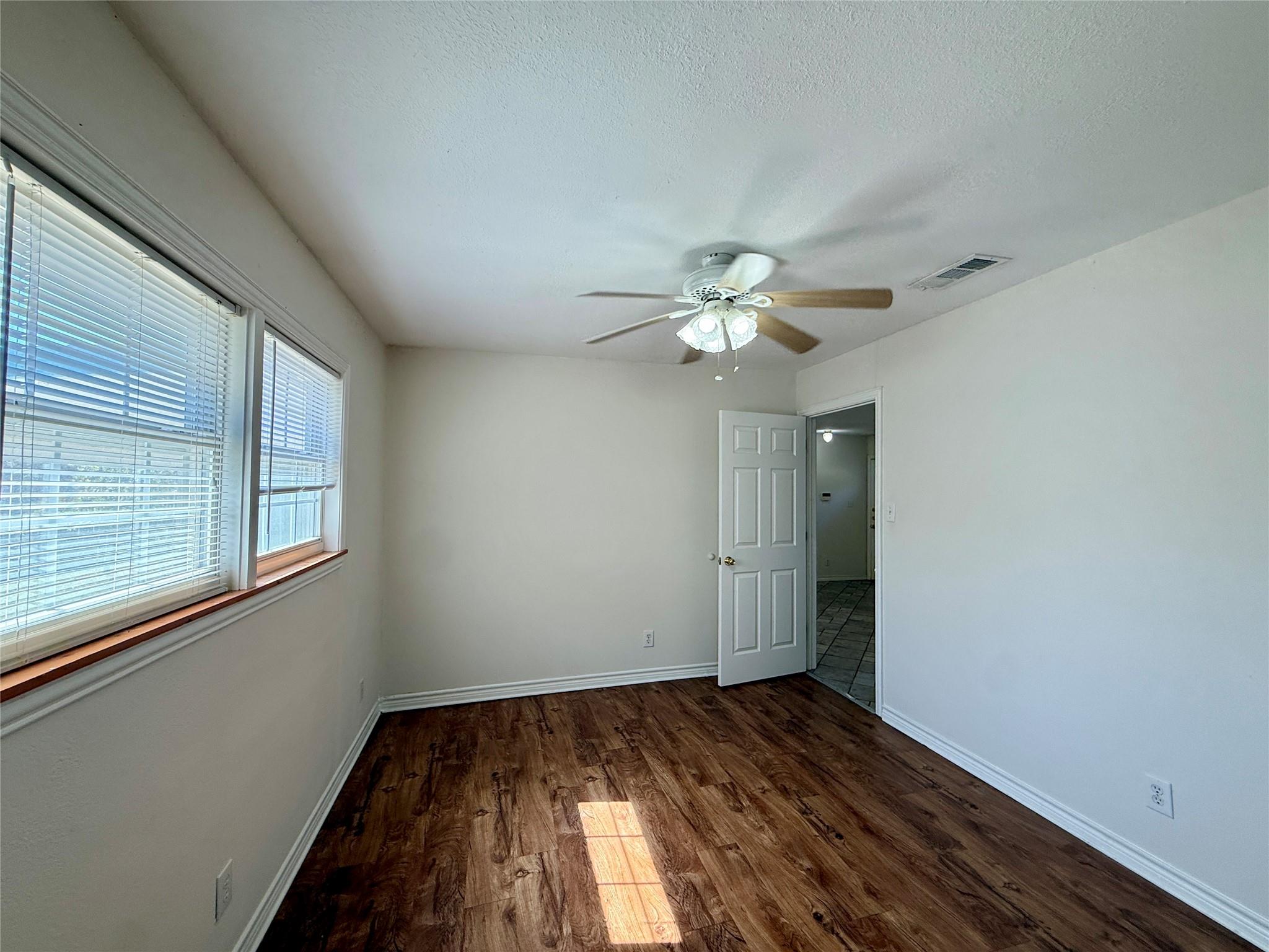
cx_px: 634
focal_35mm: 14
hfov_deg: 102.1
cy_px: 476
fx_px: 513
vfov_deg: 85.7
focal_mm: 2.22
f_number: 2.2
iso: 100
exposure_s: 1/120
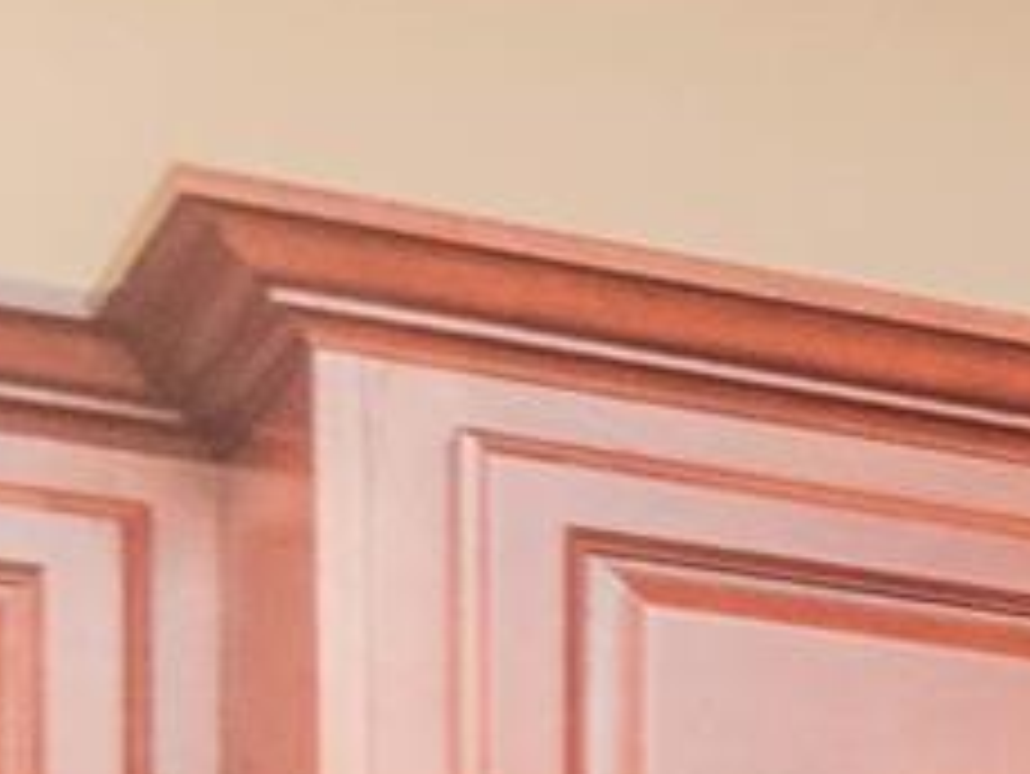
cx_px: 4318
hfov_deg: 7.8
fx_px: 3840
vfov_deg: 10.0
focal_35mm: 129
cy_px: 1897
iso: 1400
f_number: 5.6
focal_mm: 10
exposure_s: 1/60
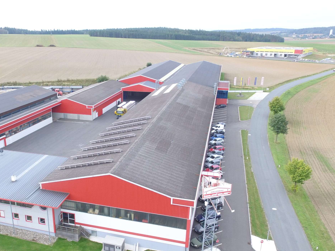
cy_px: 148
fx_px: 319
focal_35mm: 33
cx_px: 114
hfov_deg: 54.3
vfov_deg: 42.8
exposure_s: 1/181
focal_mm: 3.61
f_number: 2.8
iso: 100
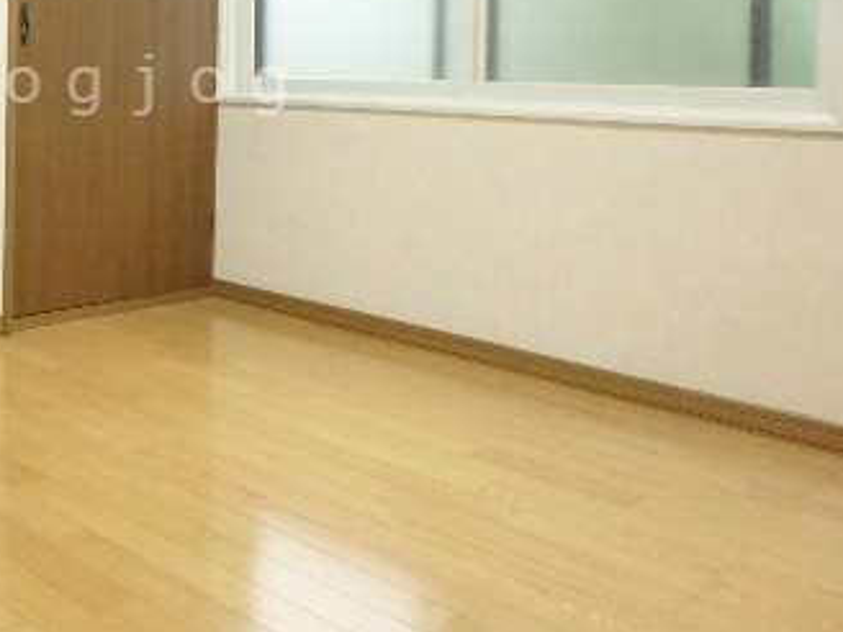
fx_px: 998
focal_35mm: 41
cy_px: 85
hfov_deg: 42.8
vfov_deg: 33.6
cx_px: 123
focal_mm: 3.7
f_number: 3.5
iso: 800
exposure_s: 1/30
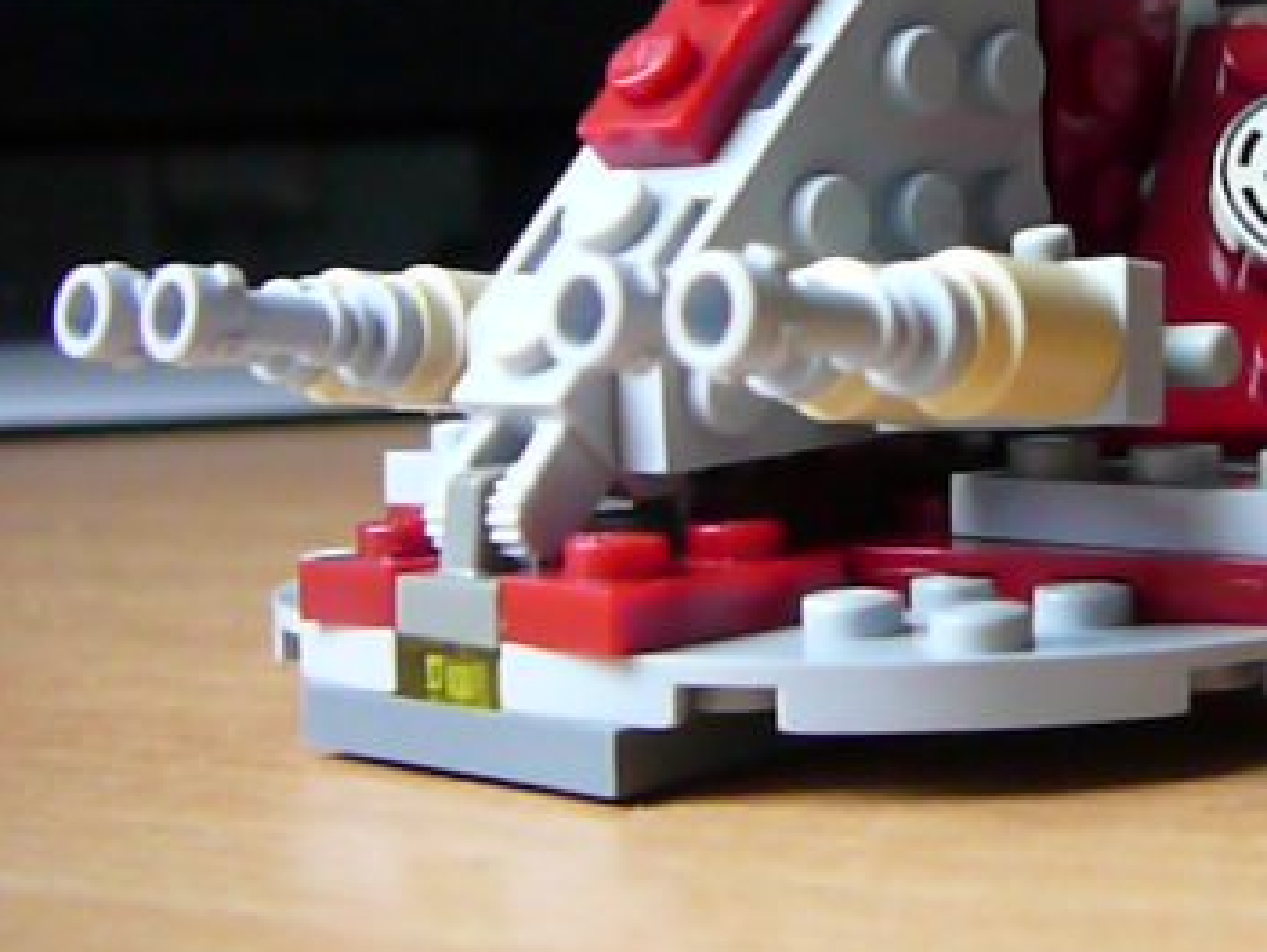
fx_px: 2344
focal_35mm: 64
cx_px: 1155
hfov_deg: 29.0
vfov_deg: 22.7
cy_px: 214
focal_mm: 5.2
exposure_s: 1/30
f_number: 2.8
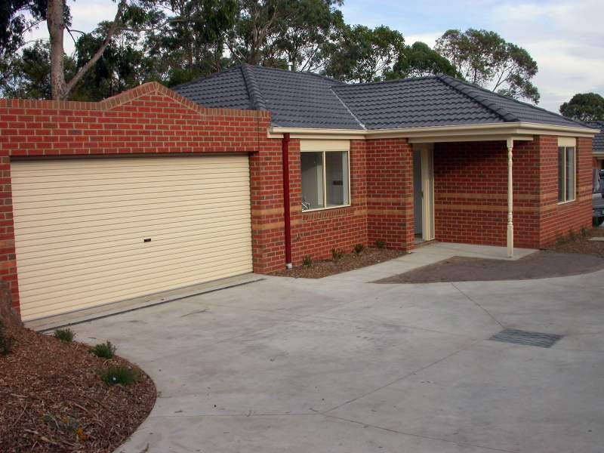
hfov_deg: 49.0
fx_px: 663
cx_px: 302
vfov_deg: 37.7
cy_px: 226
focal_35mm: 38
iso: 100
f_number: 6
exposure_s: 1/214
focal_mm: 7.85
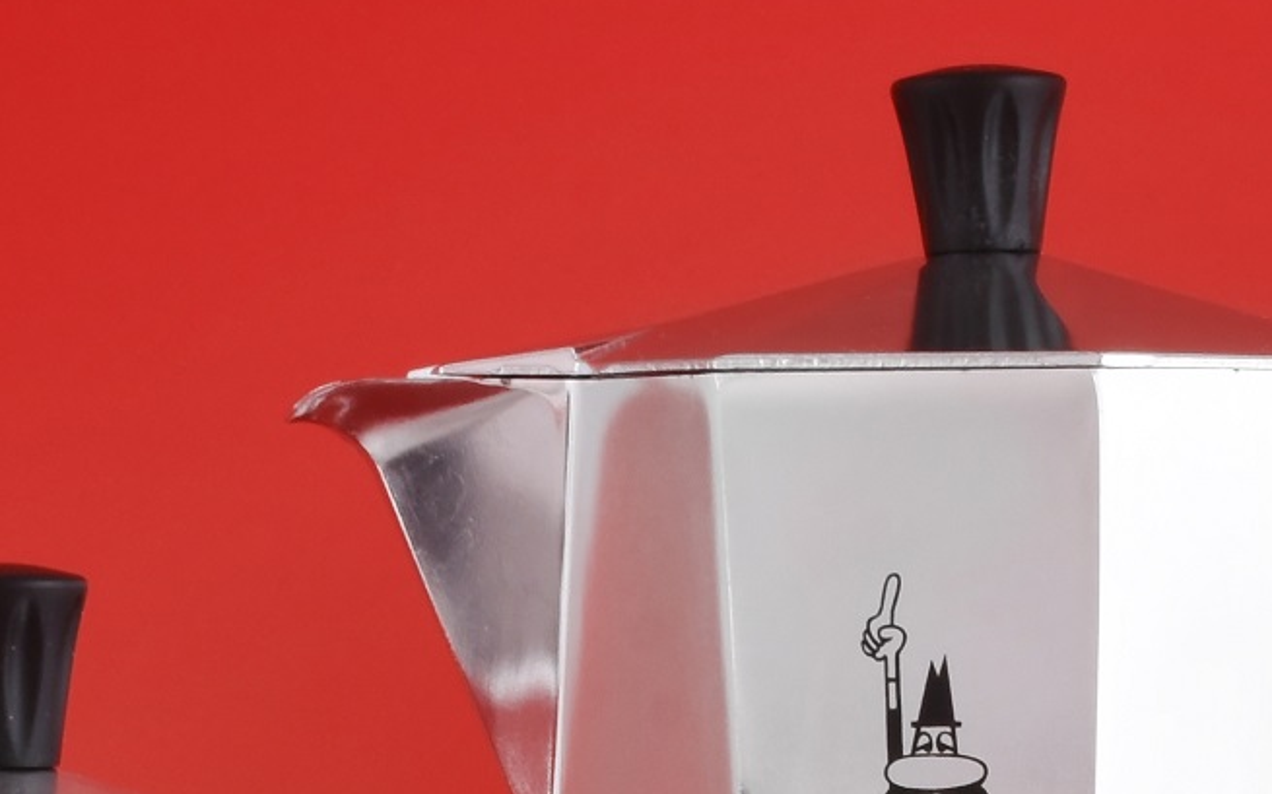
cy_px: 1512
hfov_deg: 7.5
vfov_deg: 4.6
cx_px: 785
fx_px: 9704
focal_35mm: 280
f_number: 16
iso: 100
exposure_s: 1/180
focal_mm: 40
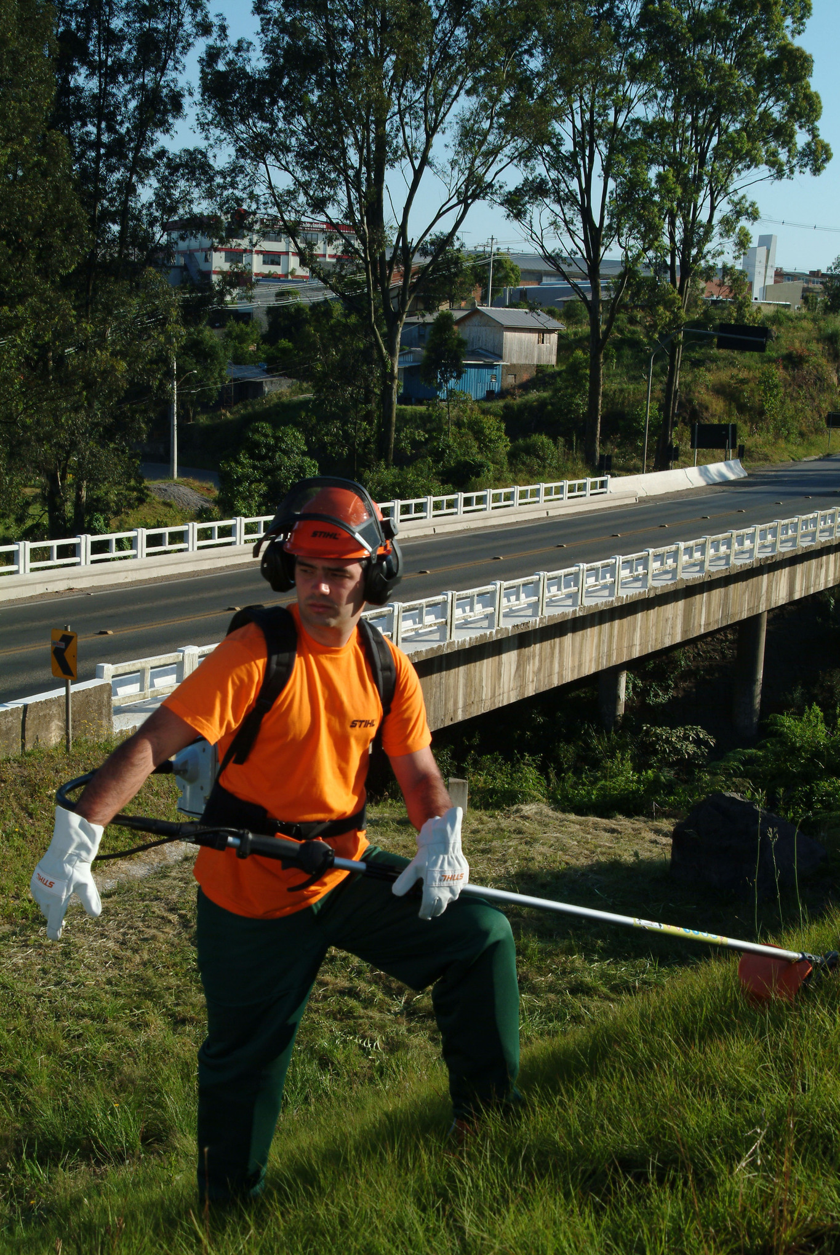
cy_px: 628
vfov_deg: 42.3
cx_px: 420
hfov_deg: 29.0
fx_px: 1623
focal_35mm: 46
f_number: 11
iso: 100
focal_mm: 31
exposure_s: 1/125
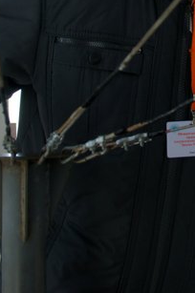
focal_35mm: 90
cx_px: 169
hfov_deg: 15.0
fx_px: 733
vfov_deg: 21.9
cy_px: 10
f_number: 5.6
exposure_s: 1/160
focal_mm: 24
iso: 200
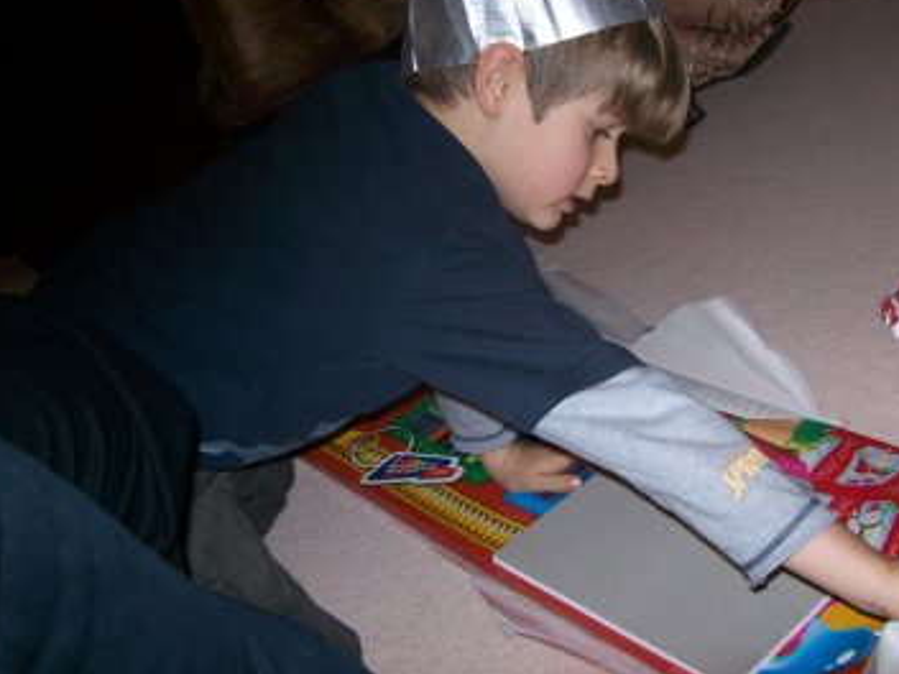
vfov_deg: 31.4
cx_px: 547
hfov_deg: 41.0
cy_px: 249
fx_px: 1195
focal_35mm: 46
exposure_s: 1/64
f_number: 2.7
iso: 80
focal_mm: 6
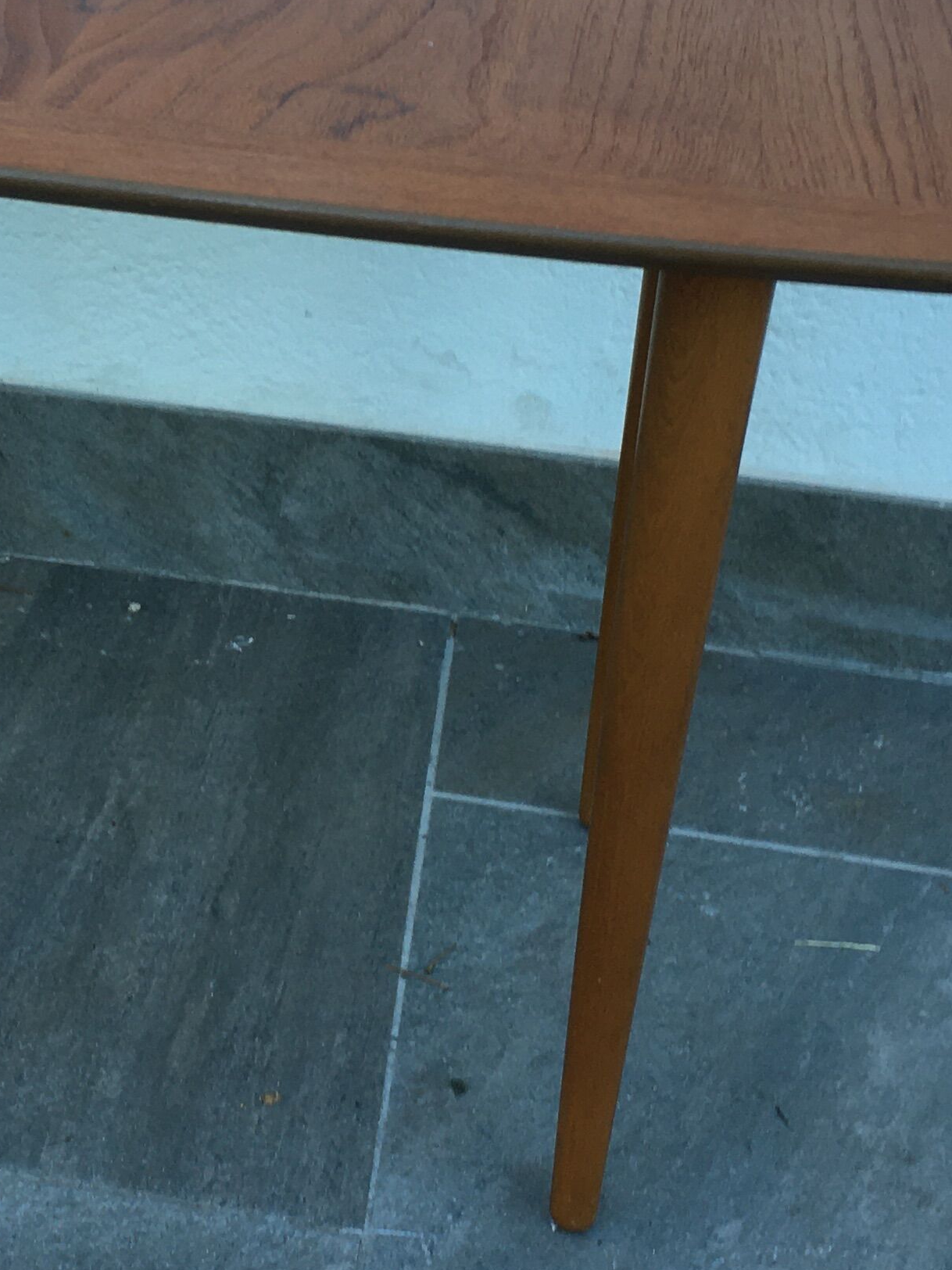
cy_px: 454
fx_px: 2640
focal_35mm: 72
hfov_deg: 20.0
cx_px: 96
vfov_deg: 26.9
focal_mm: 4.15
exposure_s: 1/100
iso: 32
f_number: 2.2
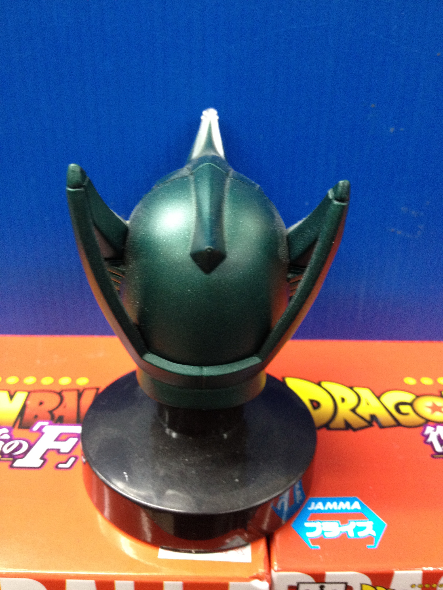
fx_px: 597
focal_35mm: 35
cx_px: 222
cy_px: 295
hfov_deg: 40.7
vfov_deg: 52.6
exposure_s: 1/20
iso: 200
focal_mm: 4.28
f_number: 2.4
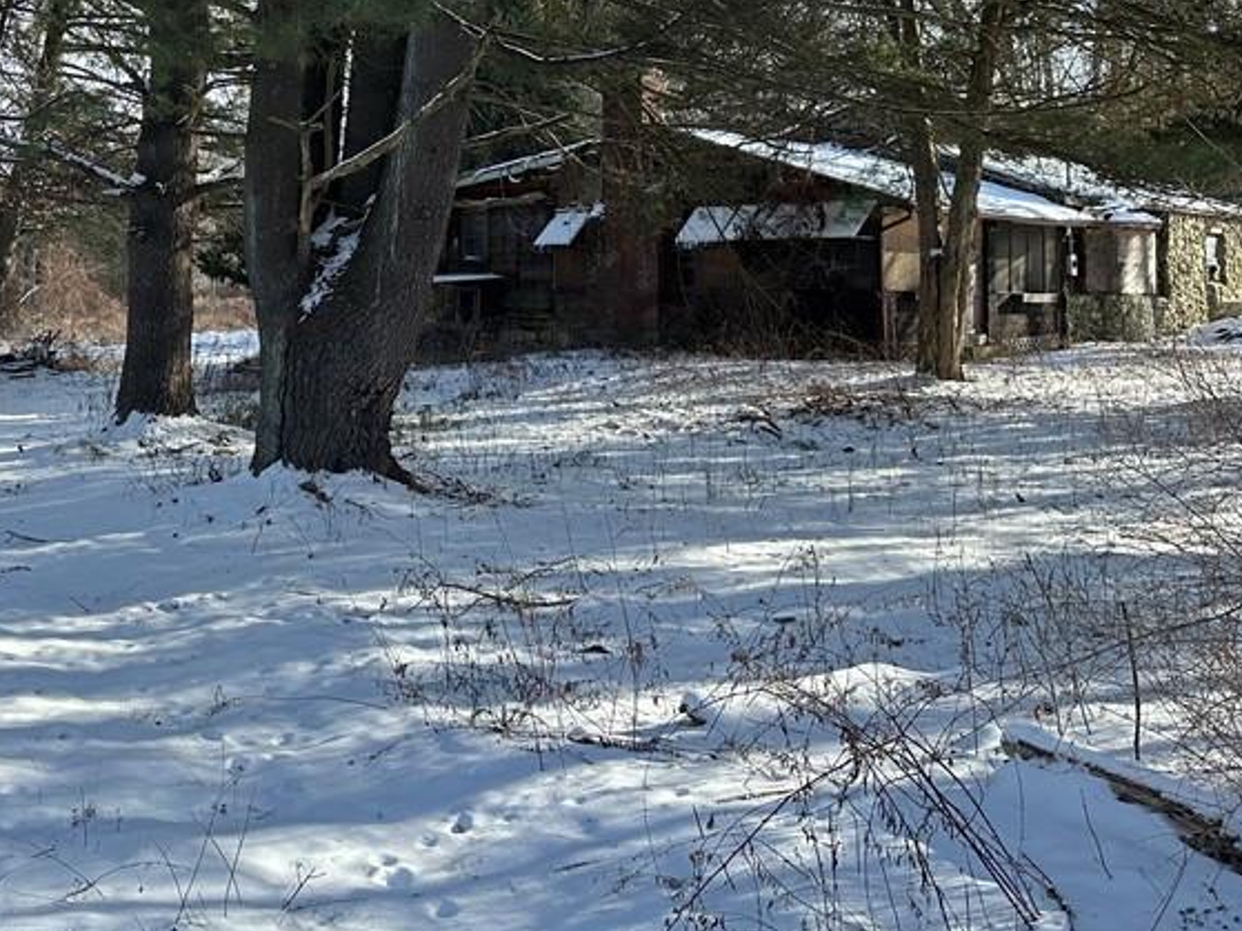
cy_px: 200
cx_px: 298
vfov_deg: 32.1
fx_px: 1578
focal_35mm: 44
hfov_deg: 41.6
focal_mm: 6.86
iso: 80
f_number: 1.78
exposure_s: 1/1198
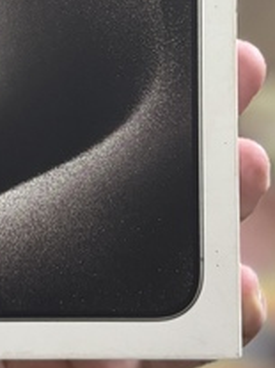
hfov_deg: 26.9
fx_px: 562
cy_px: 13
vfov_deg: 33.6
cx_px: 51
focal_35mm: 53
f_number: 1.78
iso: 500
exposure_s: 1/60
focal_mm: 6.76
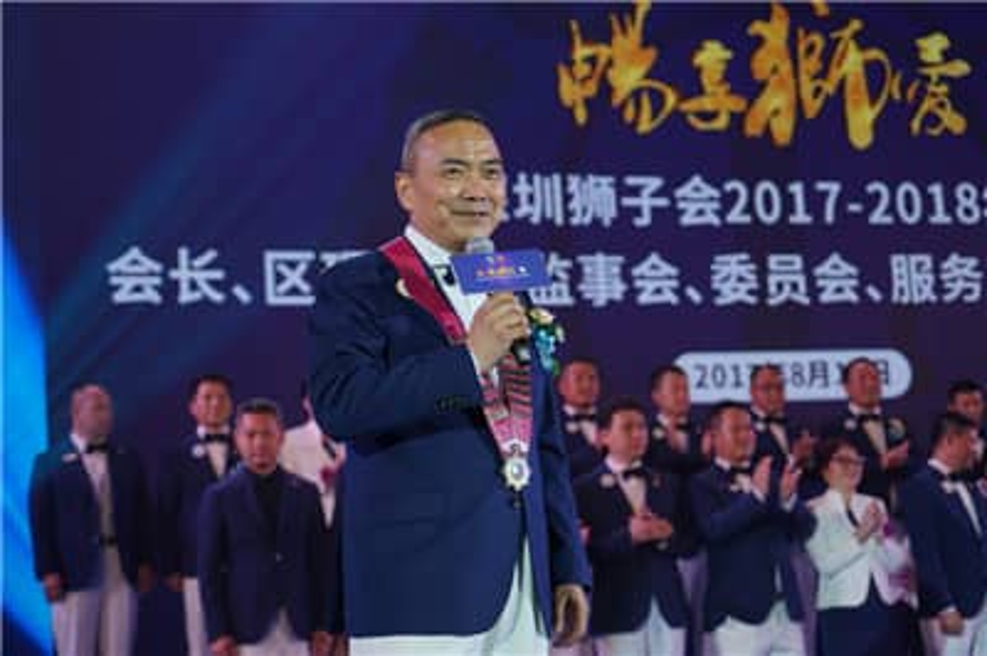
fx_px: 1890
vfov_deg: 19.7
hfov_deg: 29.3
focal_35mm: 69
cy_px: 328
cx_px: 494
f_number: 4
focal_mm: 69
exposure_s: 1/80
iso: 100
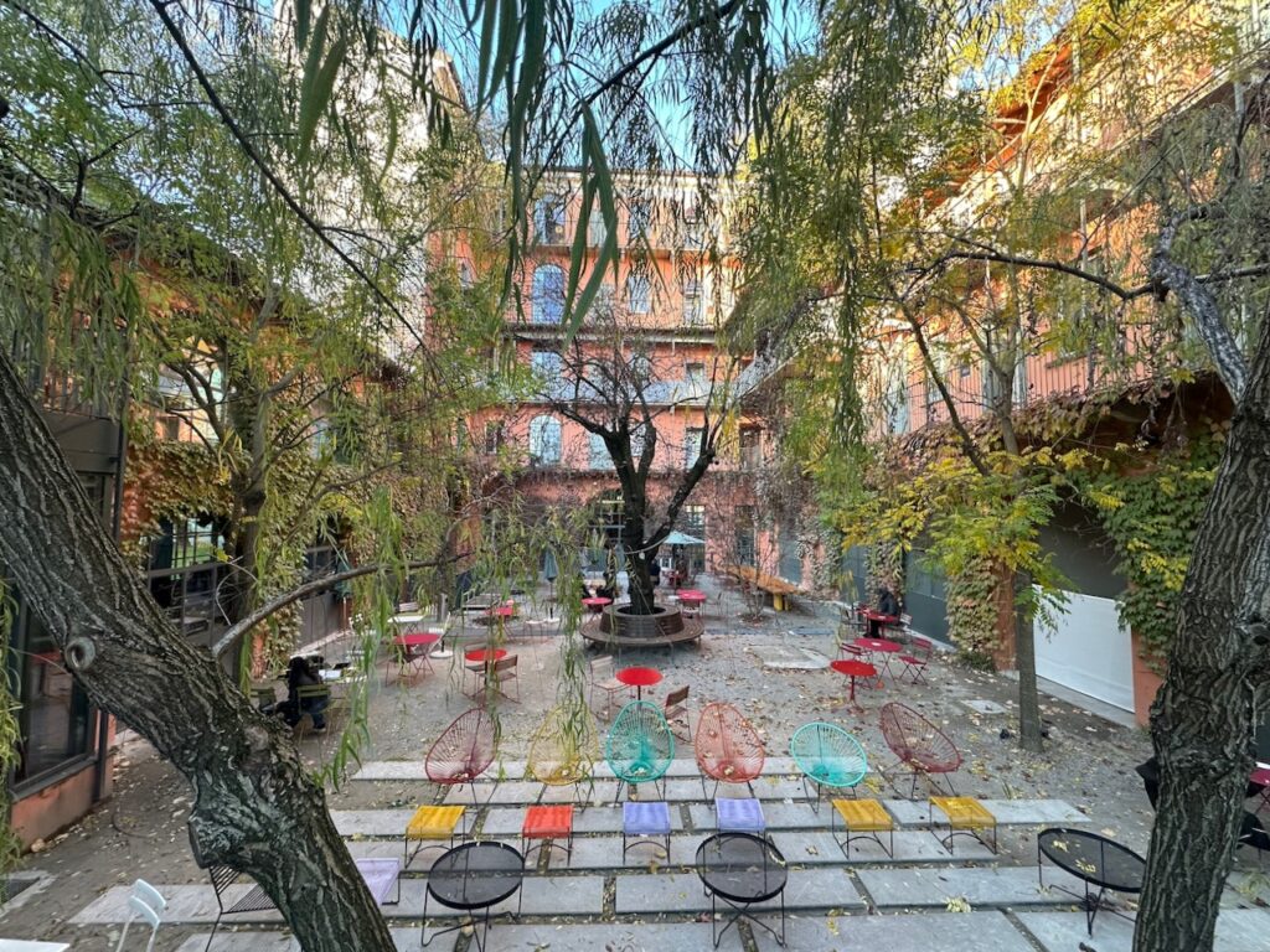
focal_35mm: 14
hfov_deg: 102.1
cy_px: 476
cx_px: 635
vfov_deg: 85.7
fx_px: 514
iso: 125
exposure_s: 1/99
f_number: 2.2
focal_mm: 2.22
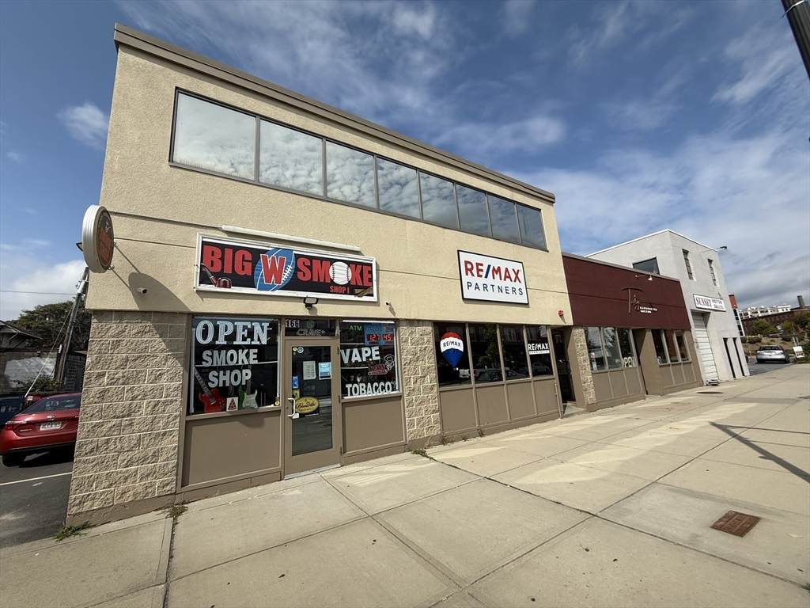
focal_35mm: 14
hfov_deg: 102.1
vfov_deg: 85.7
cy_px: 304
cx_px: 405
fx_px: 328
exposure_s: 1/3663
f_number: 2.2
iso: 50
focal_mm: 2.22
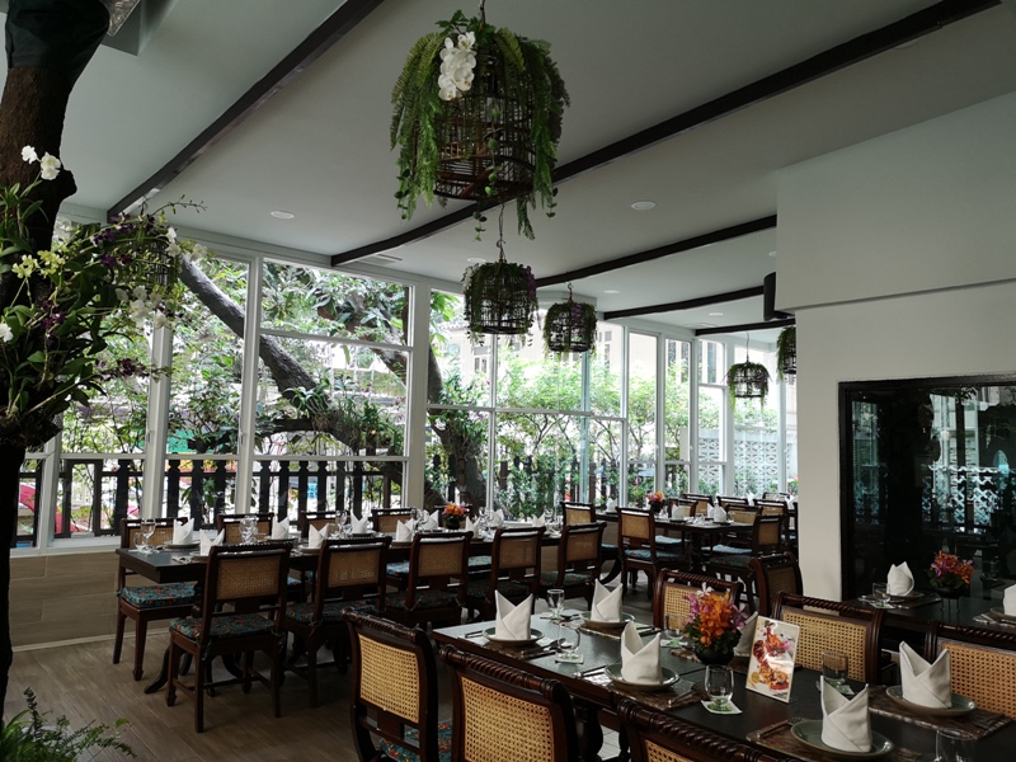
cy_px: 381
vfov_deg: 51.4
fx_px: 792
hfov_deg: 65.3
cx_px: 508
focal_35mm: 27
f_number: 1.8
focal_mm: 3.95
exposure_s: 1/50
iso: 80
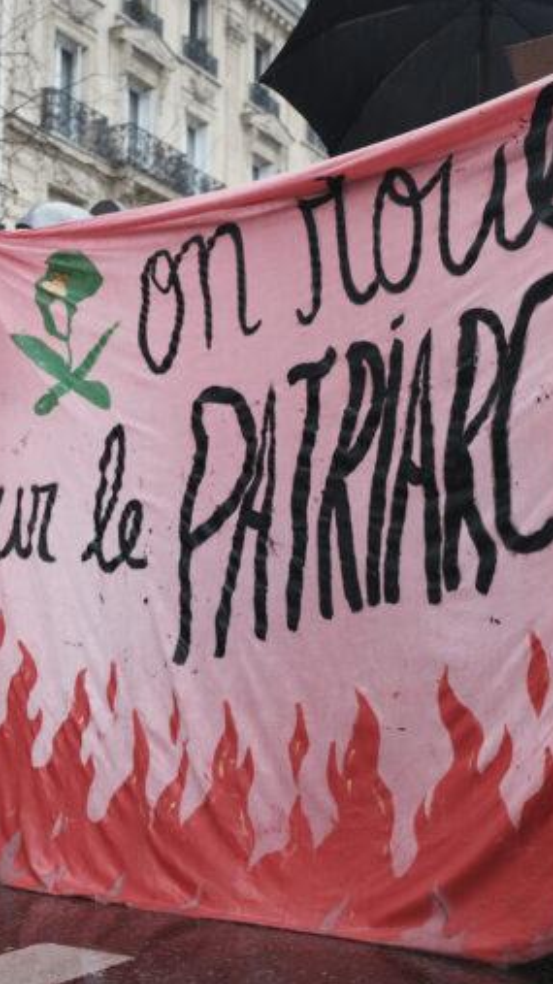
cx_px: 324
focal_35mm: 46
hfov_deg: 25.9
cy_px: 491
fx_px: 1200
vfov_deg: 44.6
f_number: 2.8
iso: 200
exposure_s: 1/110
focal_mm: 19.6
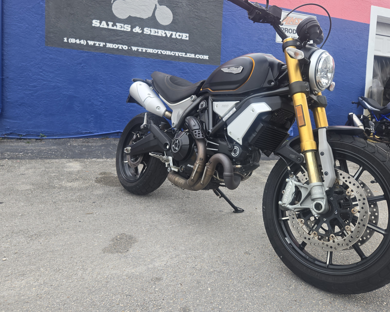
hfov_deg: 62.0
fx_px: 323
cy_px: 131
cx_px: 218
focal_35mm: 28
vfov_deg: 51.3
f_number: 1.8
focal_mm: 5.4
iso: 25
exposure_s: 1/376
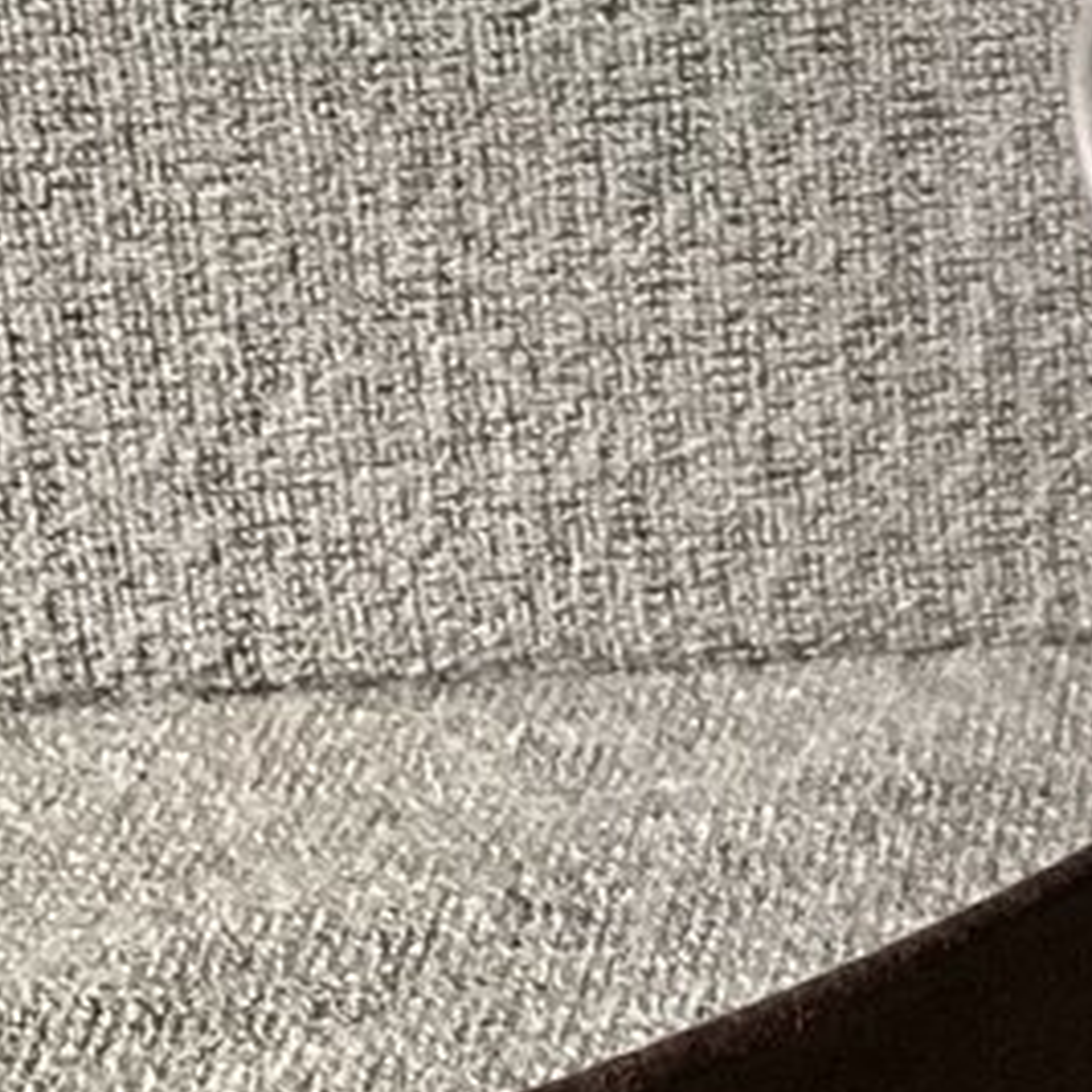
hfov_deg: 10.6
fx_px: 5532
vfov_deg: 11.3
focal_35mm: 155
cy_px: 358
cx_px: 1945
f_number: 2.4
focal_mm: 3.3
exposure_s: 1/33
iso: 320
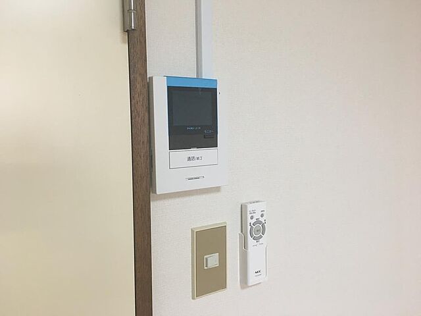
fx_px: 353
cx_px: 210
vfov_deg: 48.2
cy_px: 158
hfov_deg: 61.7
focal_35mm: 29
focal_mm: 4.15
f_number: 2.2
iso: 80
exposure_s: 1/30
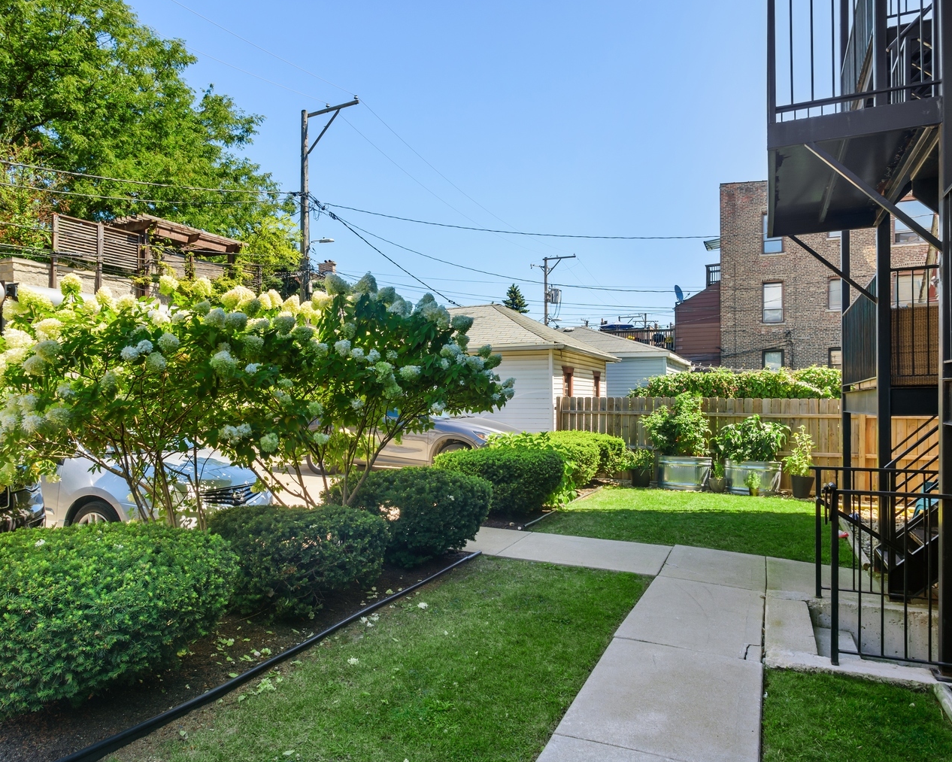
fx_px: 676
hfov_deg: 70.1
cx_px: 431
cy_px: 375
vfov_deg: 58.8
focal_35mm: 24
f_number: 8
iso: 250
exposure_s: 1/80
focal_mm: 20
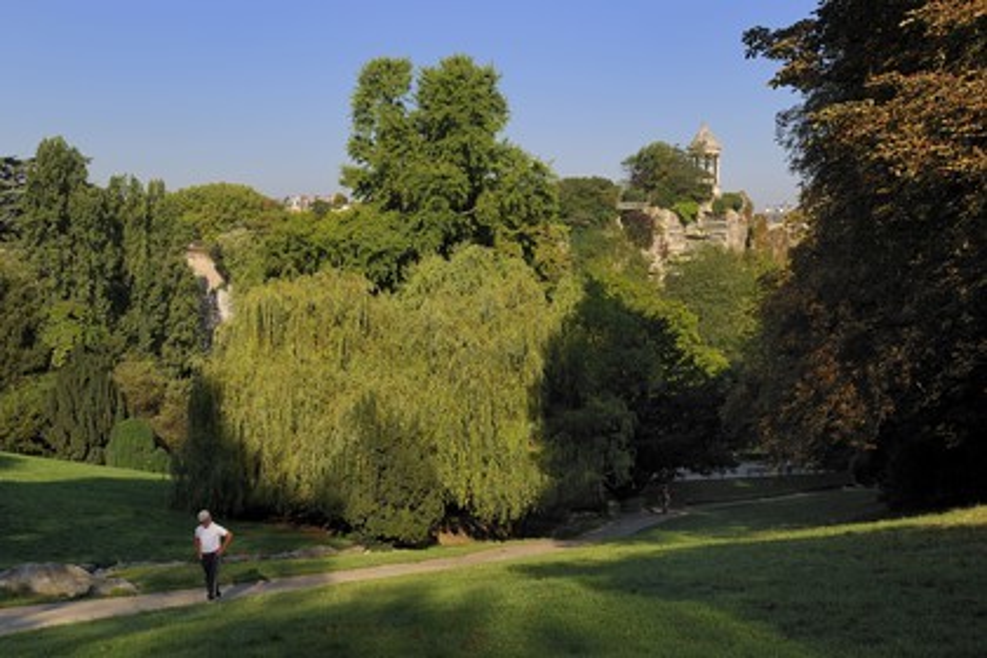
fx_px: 1151
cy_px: 329
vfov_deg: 31.9
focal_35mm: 42
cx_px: 494
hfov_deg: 46.4
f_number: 11
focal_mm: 42
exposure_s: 1/160
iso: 200
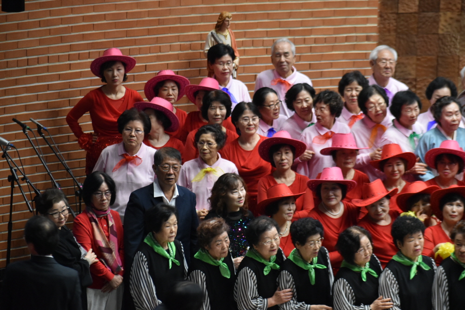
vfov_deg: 7.3
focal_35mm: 188
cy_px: 155
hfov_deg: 11.0
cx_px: 232
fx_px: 2423
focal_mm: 125
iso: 2000
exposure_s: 1/60
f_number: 4.8
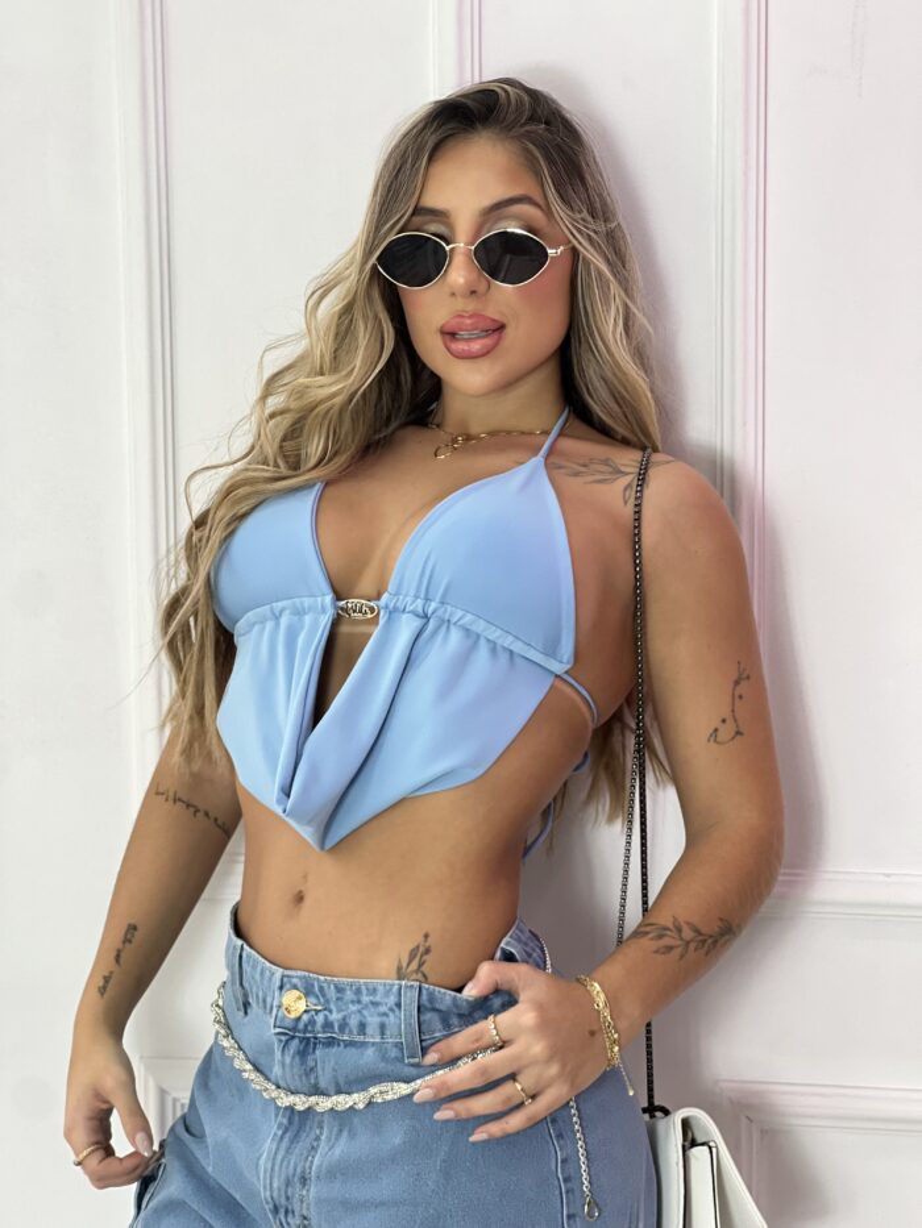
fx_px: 2734
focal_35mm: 77
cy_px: 614
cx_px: 461
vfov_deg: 25.3
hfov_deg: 19.1
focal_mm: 9
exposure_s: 1/120
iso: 125
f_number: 2.8
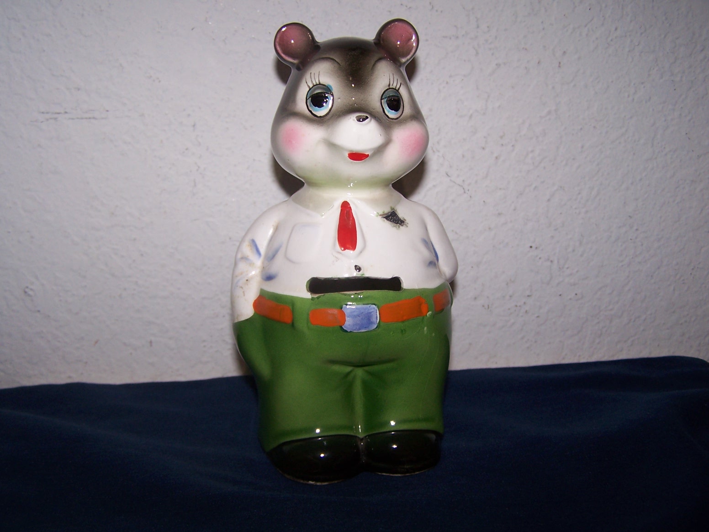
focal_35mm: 38
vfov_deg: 37.7
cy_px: 266
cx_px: 354
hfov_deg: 49.0
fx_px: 778
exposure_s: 1/60
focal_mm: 6.3
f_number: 2.8
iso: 80
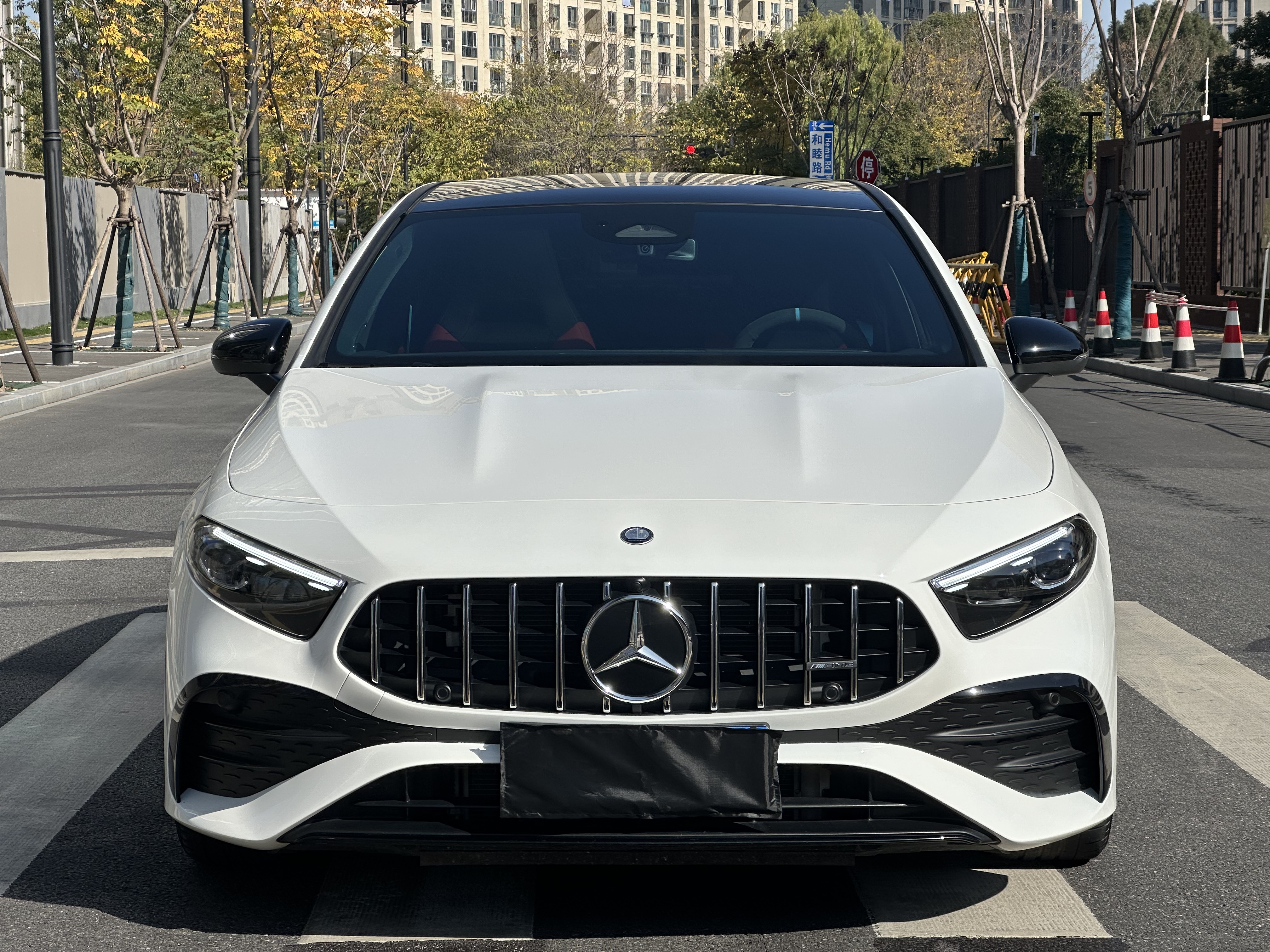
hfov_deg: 25.3
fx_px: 2825
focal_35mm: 77
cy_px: 476
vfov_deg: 19.1
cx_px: 635
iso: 32
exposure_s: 1/1468
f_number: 2.8
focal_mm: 9
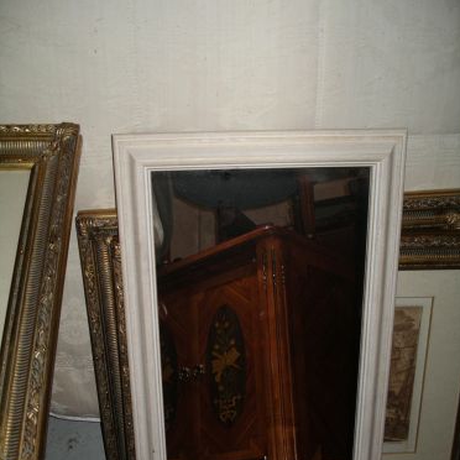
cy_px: 287
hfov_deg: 38.3
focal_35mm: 44
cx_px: 231
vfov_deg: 38.1
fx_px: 662
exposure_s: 1/40
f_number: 2.8
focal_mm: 7.8
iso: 200
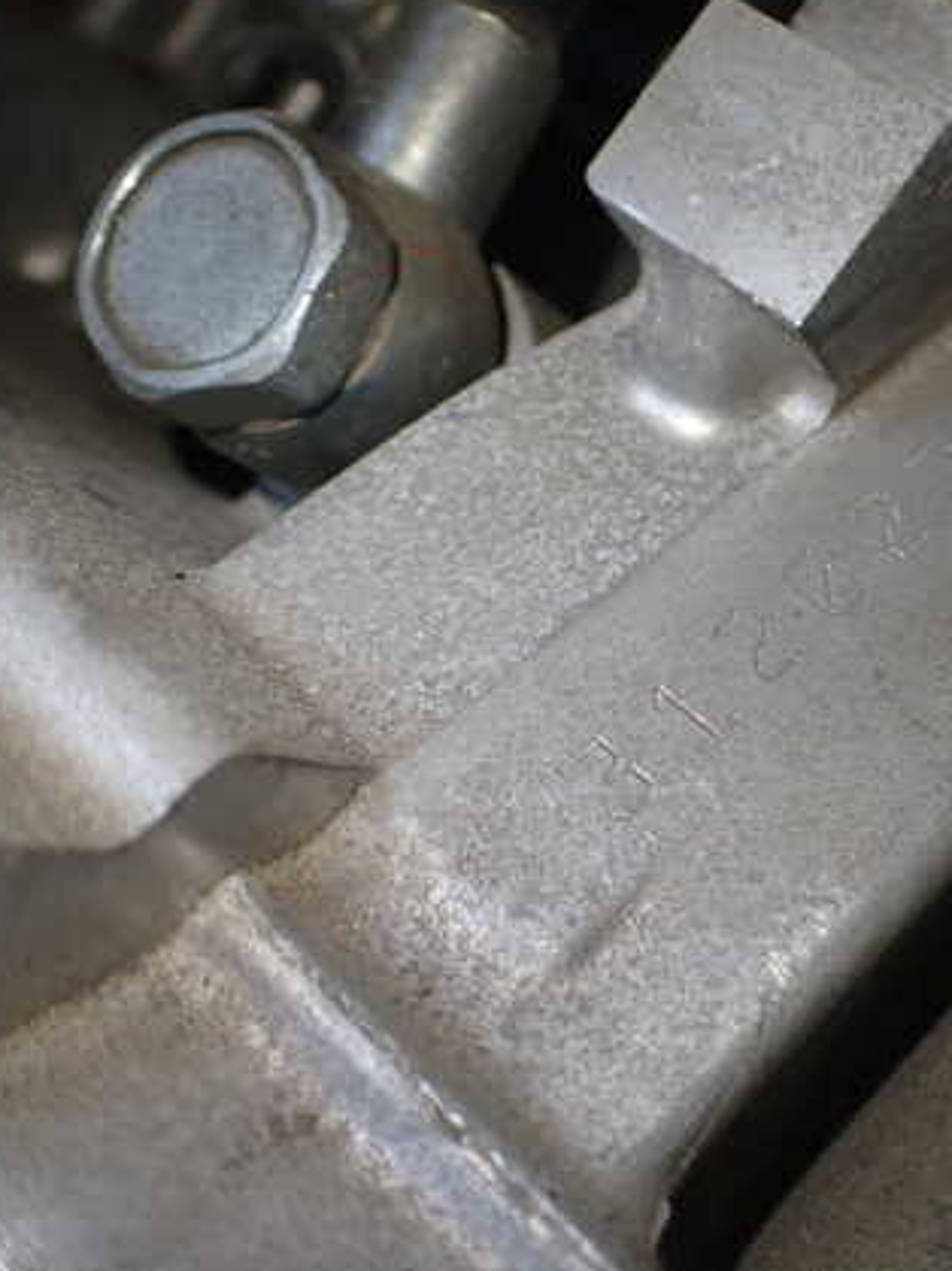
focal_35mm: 43
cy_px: 592
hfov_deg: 32.6
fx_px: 1578
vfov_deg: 43.8
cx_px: 770
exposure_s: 1/125
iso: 250
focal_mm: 5.4
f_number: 2.3
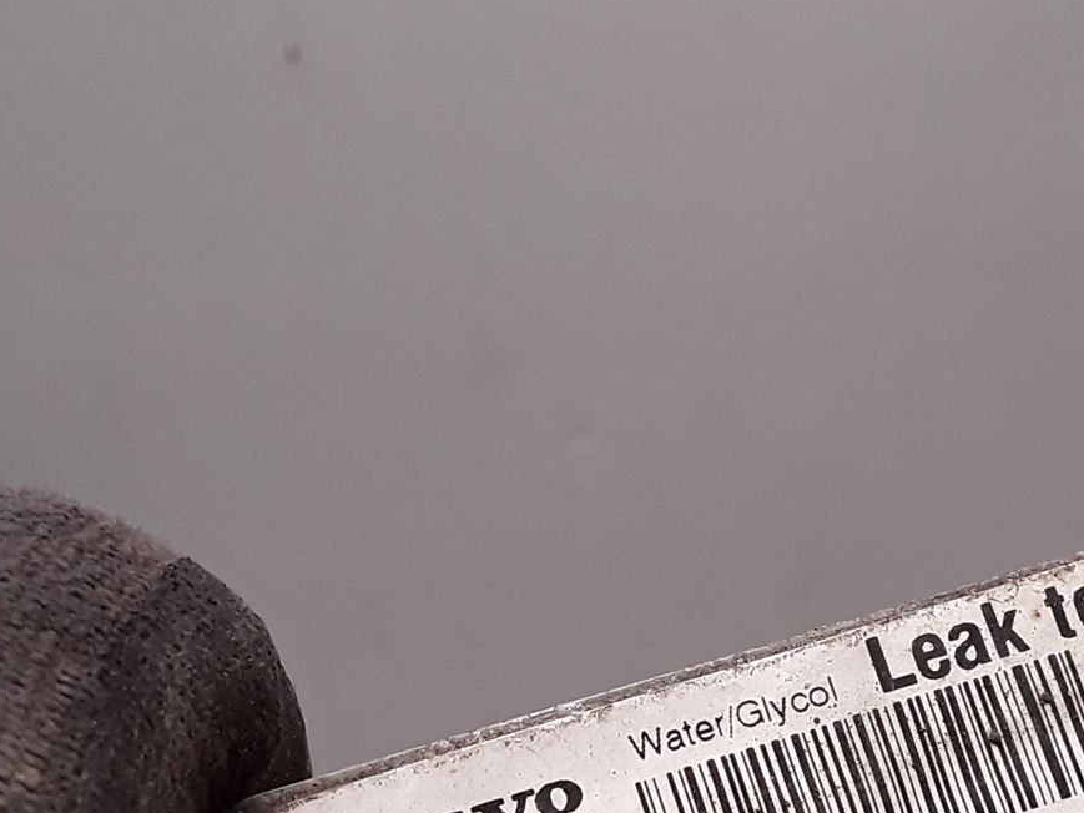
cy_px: 819
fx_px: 2067
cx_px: 525
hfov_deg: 29.4
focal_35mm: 66
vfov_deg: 21.5
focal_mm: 2.91
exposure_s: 1/198
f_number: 1.9
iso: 100
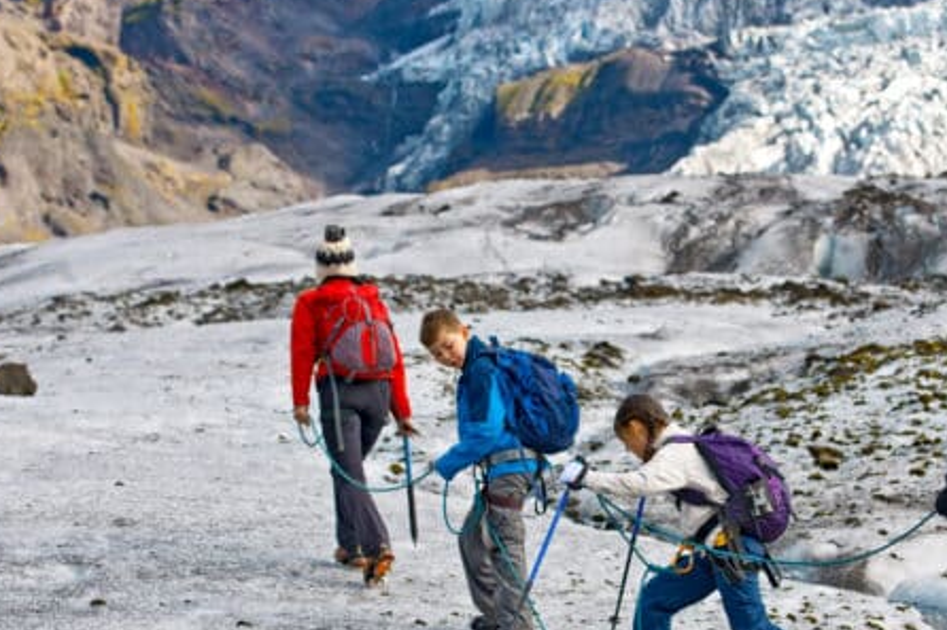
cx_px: 531
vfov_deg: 12.1
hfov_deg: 18.1
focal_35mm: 113
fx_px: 2971
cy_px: 443
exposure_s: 1/1000
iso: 125
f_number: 5
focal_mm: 70
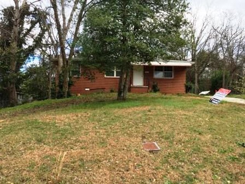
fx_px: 205
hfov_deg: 61.7
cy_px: 92
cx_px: 122
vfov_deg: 48.2
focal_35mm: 29
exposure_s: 1/760
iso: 32
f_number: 2.2
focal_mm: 4.15
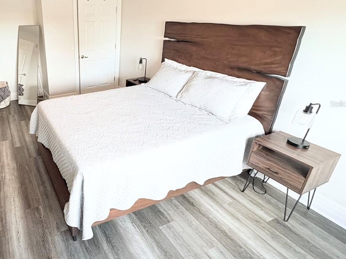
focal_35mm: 23
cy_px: 104
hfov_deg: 68.3
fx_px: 230
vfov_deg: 58.4
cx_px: 80
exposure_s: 1/60
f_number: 2.2
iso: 160
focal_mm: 2.22
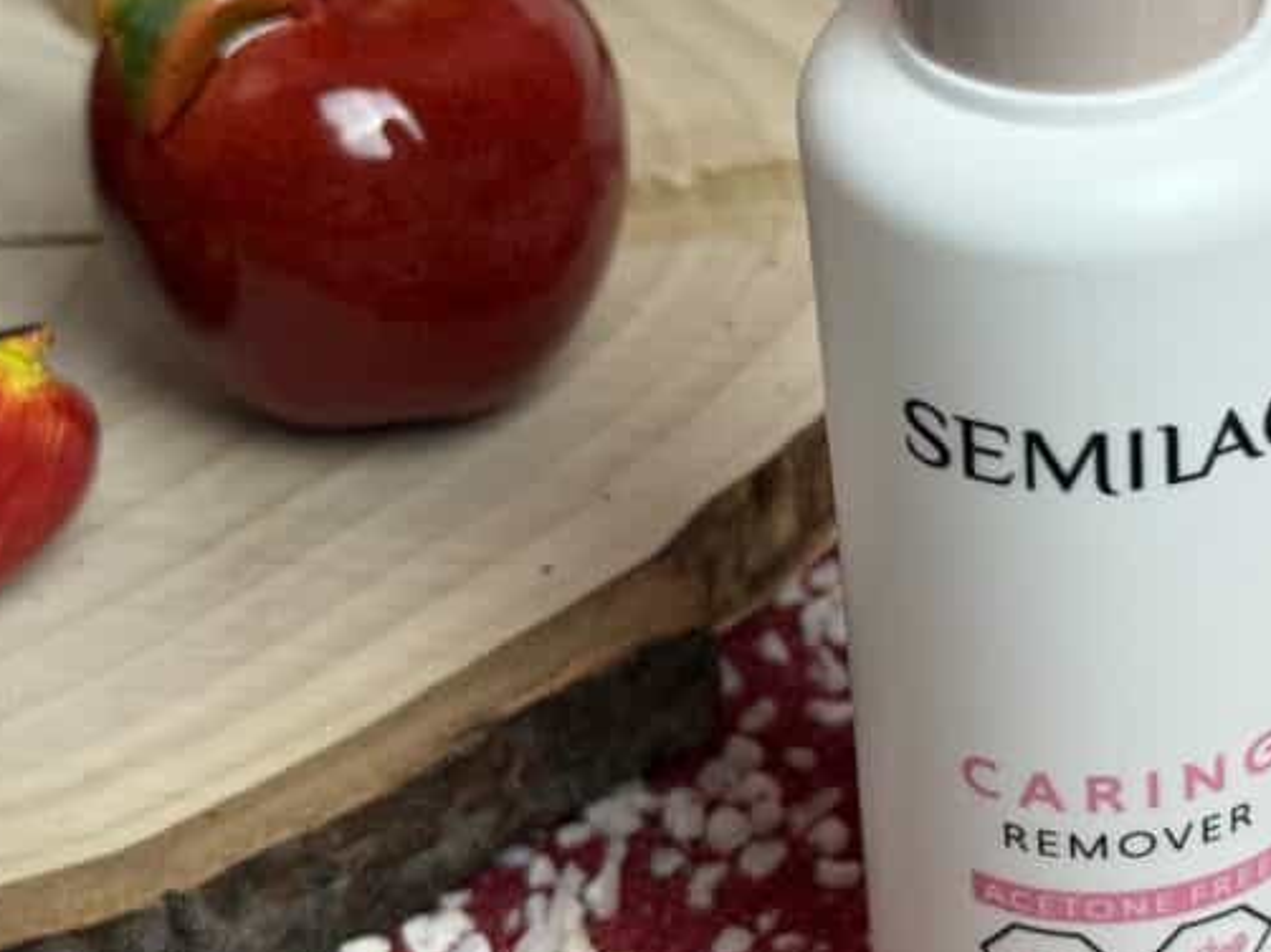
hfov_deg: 19.7
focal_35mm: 98
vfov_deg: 15.1
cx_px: 1096
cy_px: 423
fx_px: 3597
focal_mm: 6.76
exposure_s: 1/100
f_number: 1.78
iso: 64
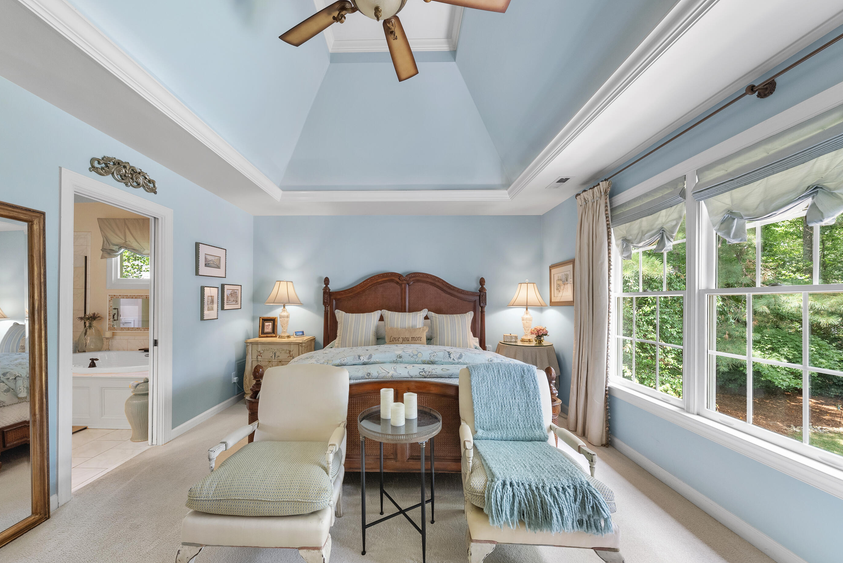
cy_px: 304
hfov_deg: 108.2
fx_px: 305
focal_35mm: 13
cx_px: 397
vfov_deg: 85.3
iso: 800
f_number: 7.1
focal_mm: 12
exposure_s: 1/8
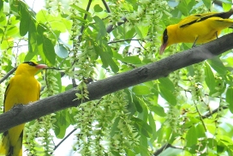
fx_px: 11189
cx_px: 115
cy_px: 72
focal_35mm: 1727
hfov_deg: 1.2
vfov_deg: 0.8
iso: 2000
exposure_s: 1/400
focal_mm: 700
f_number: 10
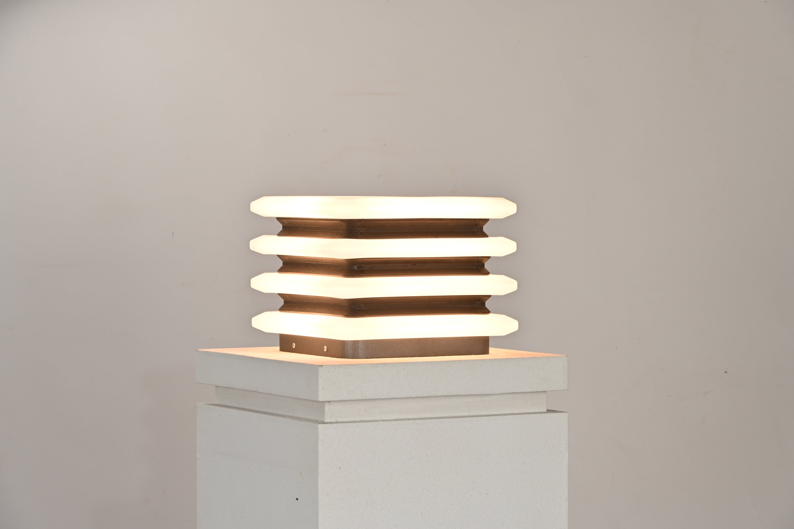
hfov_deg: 17.3
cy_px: 264
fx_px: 2613
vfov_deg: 11.6
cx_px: 397
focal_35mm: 118
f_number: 13
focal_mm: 79
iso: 100
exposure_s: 1/1.3
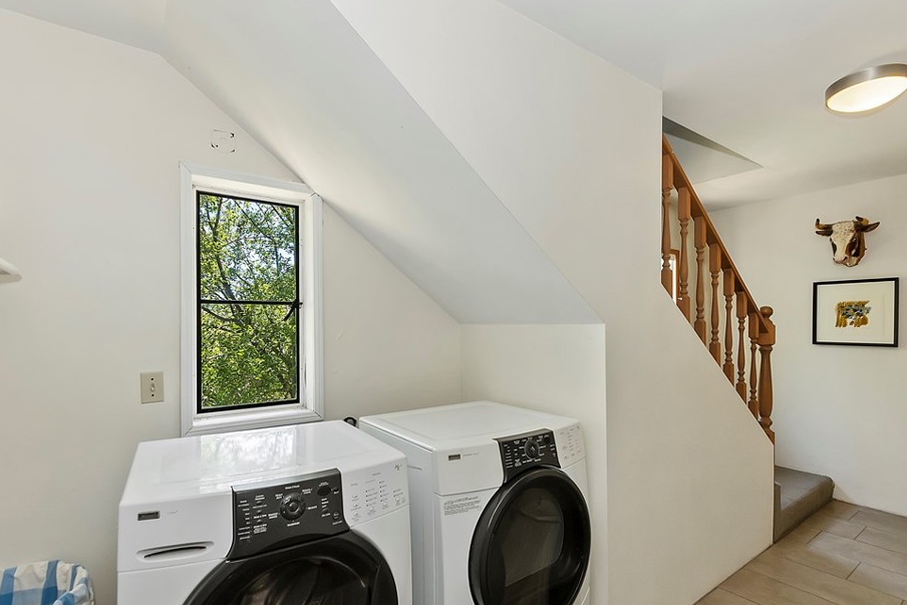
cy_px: 323
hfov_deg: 93.3
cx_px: 464
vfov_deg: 70.4
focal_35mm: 17
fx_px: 428
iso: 400
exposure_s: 1/30
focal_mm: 10
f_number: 8
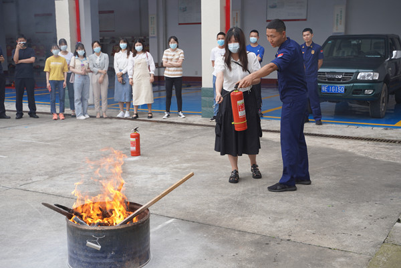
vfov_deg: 29.2
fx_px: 512
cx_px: 200
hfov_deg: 42.7
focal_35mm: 46
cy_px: 134
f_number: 4
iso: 125
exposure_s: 1/160
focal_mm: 46
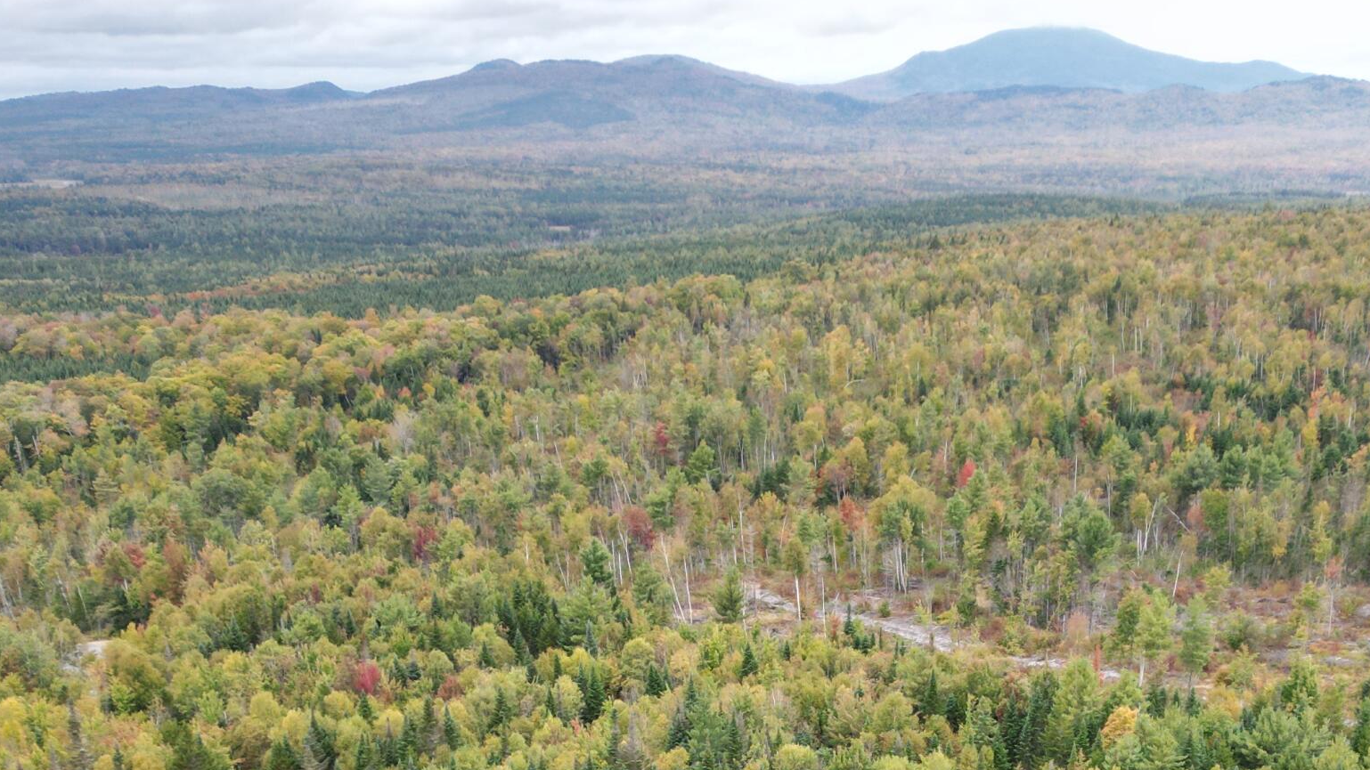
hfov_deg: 40.0
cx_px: 932
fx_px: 1853
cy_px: 991
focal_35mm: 51
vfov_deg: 21.4
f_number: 1.7
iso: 200
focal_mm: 6.72
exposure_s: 1/500
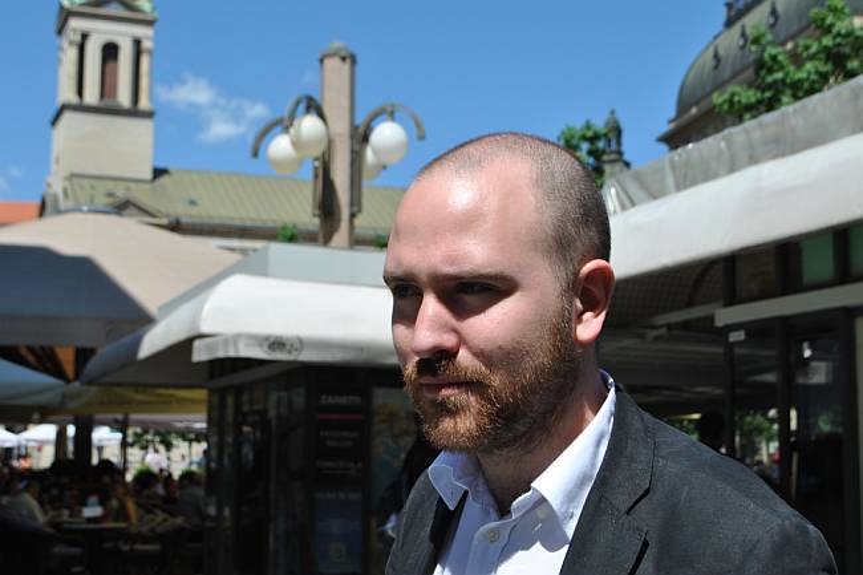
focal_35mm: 54
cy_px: 288
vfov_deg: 25.0
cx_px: 432
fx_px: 1294
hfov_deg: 36.9
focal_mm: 36
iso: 100
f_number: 8
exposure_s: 1/250
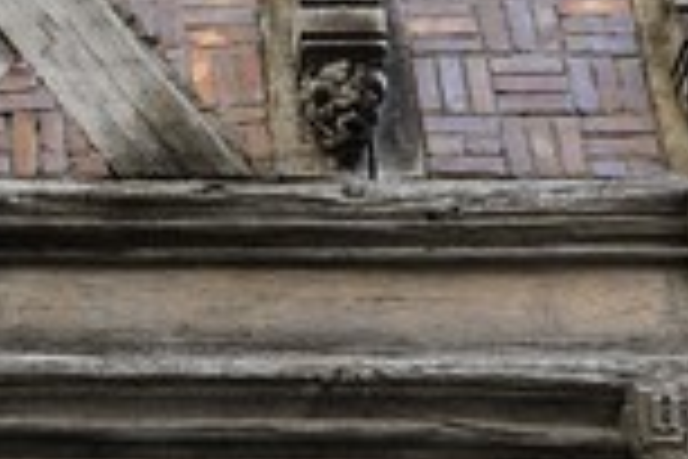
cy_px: 234
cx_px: 70
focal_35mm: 132
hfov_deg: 15.4
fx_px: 2522
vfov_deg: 10.4
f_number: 5
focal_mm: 48
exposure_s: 1/60
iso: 200
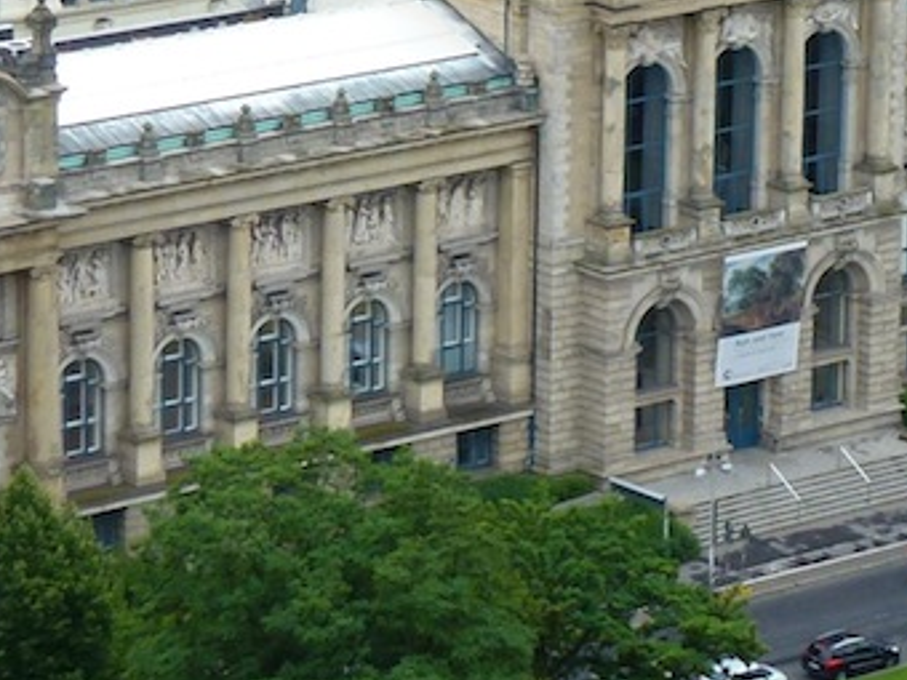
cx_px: 563
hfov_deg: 8.1
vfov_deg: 6.1
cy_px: 227
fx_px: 6393
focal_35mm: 244
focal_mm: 13.6
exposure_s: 1/80
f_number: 4.7
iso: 125
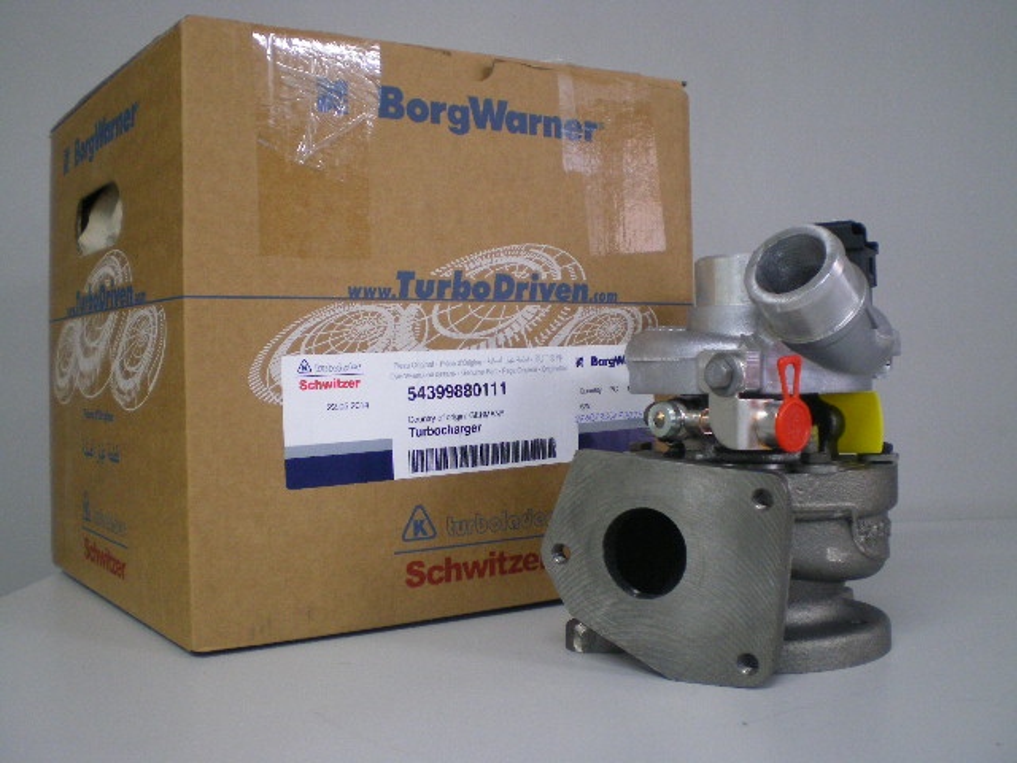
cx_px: 508
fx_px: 1116
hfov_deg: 49.0
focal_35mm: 38
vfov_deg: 37.7
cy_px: 382
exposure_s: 1/30
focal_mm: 6.3
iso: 250
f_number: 3.1
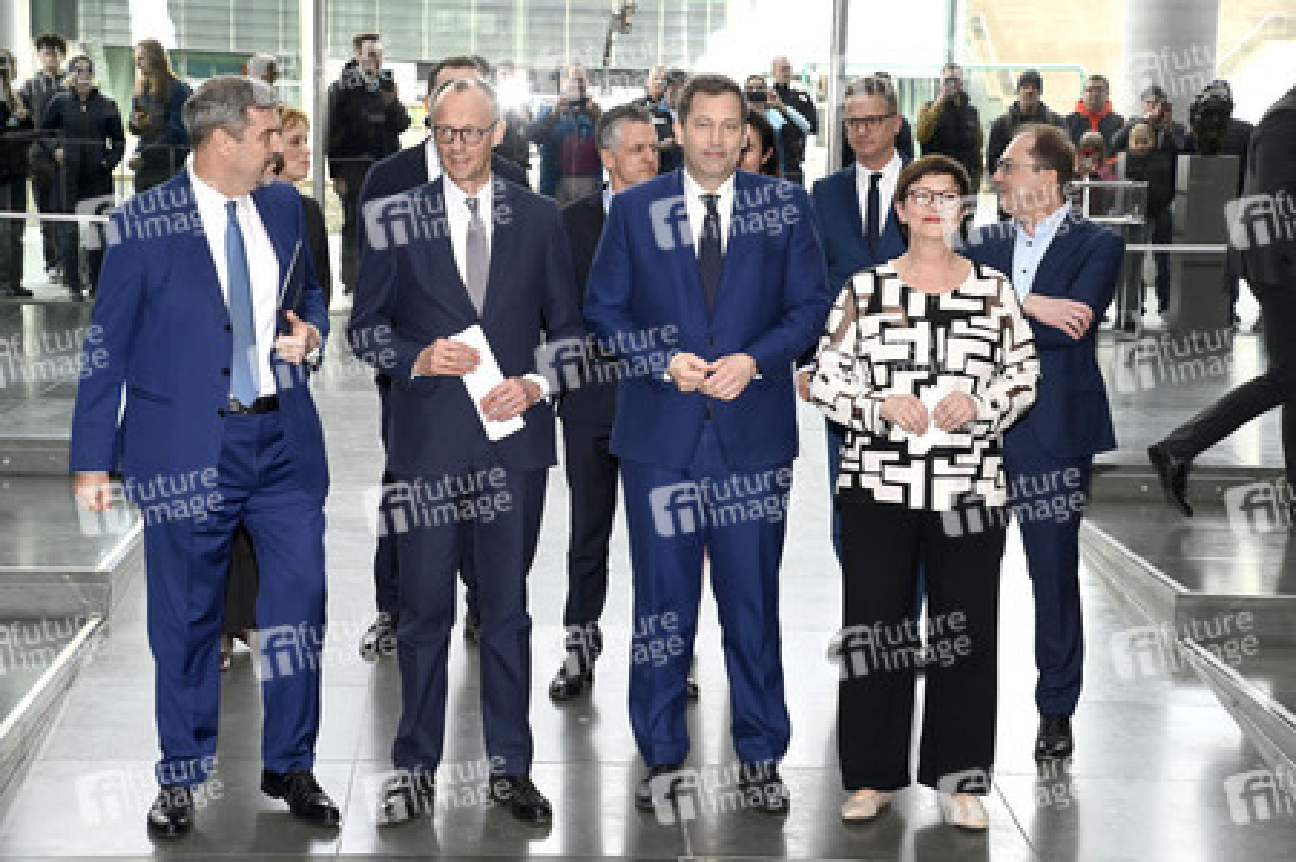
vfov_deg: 15.9
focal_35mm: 86
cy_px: 431
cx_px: 648
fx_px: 3094
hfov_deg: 23.7
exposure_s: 1/250
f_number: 9
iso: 2000
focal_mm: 86
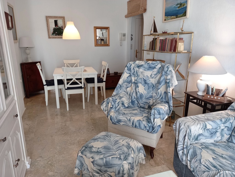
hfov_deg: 69.4
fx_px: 170
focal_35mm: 25
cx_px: 118
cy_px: 88
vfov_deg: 54.9
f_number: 2
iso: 100
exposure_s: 1/49
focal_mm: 4.6
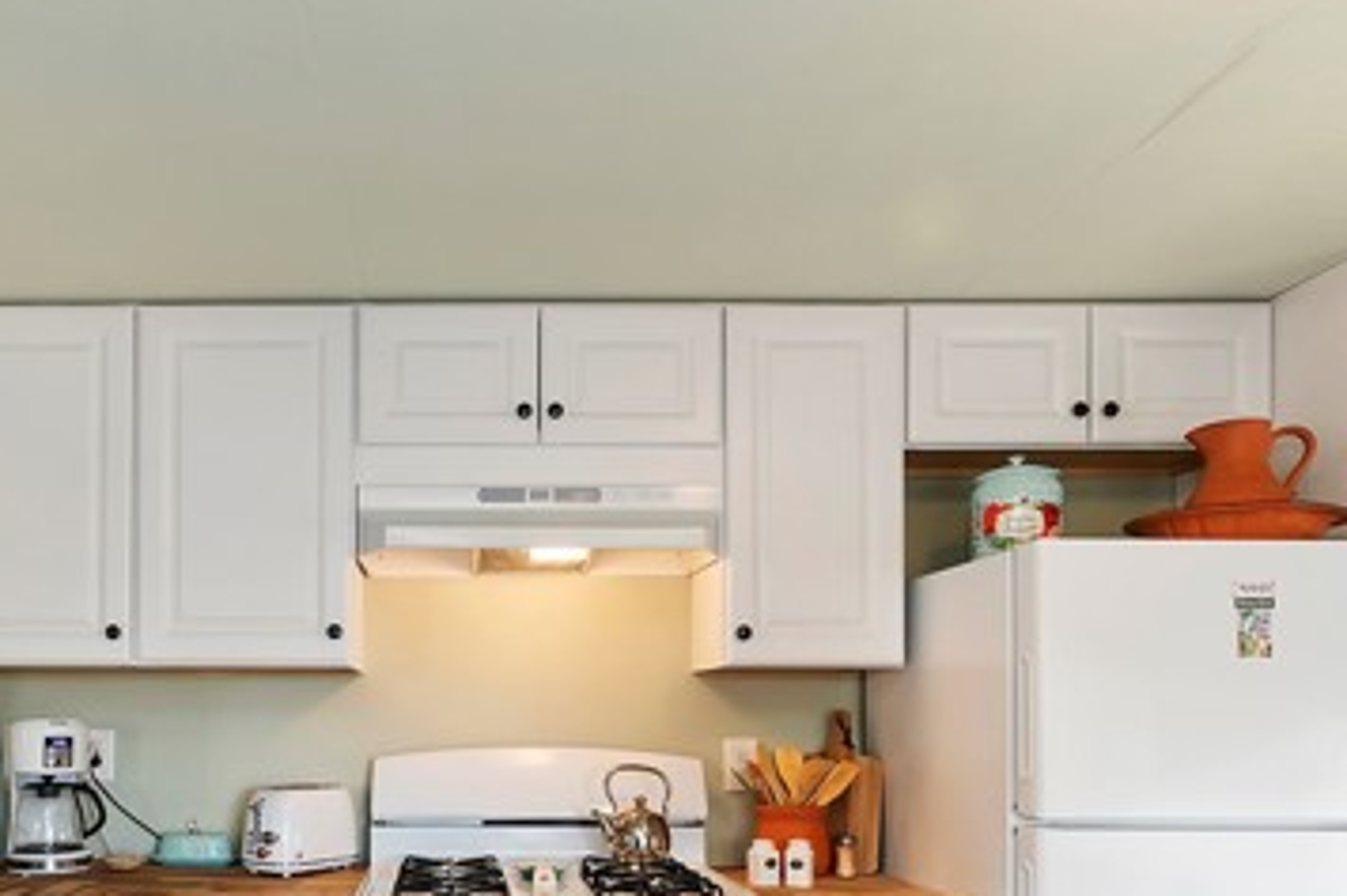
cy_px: 690
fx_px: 1010
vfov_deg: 45.9
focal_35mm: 27
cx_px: 439
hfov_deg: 65.5
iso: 400
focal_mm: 10
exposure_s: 1/30
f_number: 8
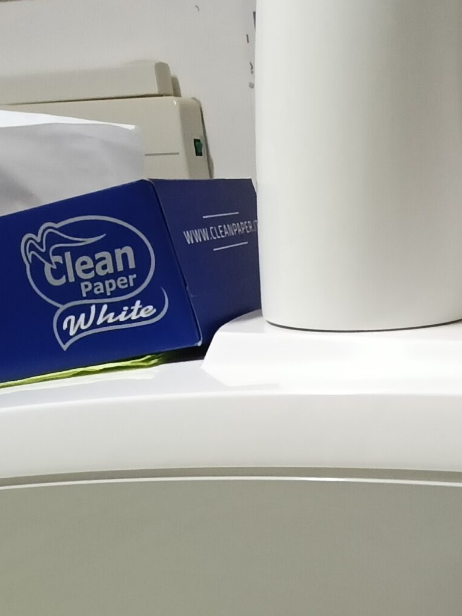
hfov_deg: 33.8
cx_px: 425
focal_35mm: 40
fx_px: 712
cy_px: 498
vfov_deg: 44.4
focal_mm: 1.68
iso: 400
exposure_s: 1/33.3
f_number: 2.2
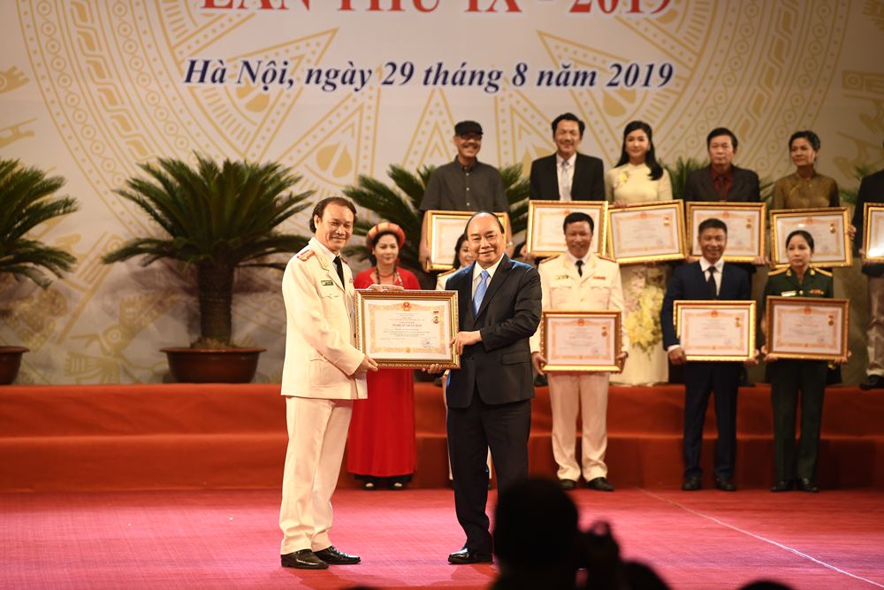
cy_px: 295
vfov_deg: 8.3
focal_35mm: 165
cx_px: 442
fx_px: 4052
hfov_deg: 12.5
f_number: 3.5
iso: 800
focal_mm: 165
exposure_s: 1/200
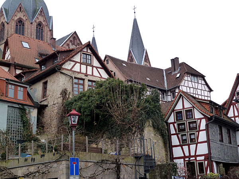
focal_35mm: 52
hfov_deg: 36.8
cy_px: 90
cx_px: 120
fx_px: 359
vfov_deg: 28.0
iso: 125
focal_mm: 8.5
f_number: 3.8
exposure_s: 1/250
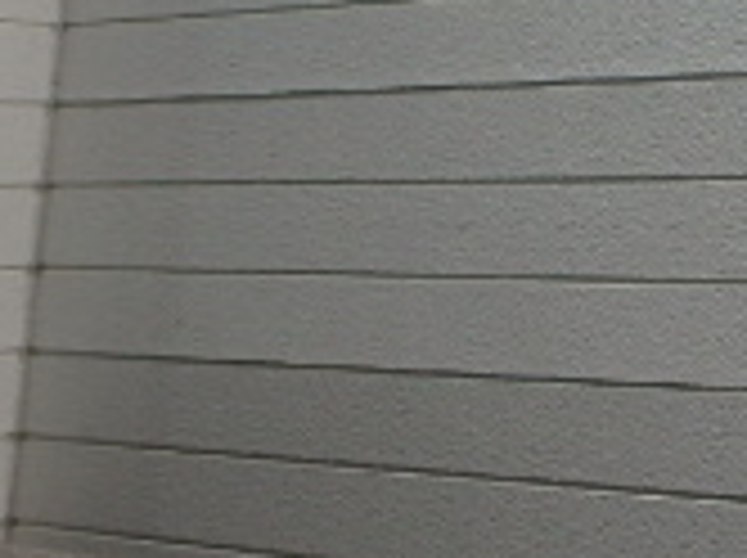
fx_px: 1745
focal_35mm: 81
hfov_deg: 19.3
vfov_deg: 17.1
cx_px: 1274
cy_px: -171
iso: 125
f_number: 3.5
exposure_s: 1/125
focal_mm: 3.7
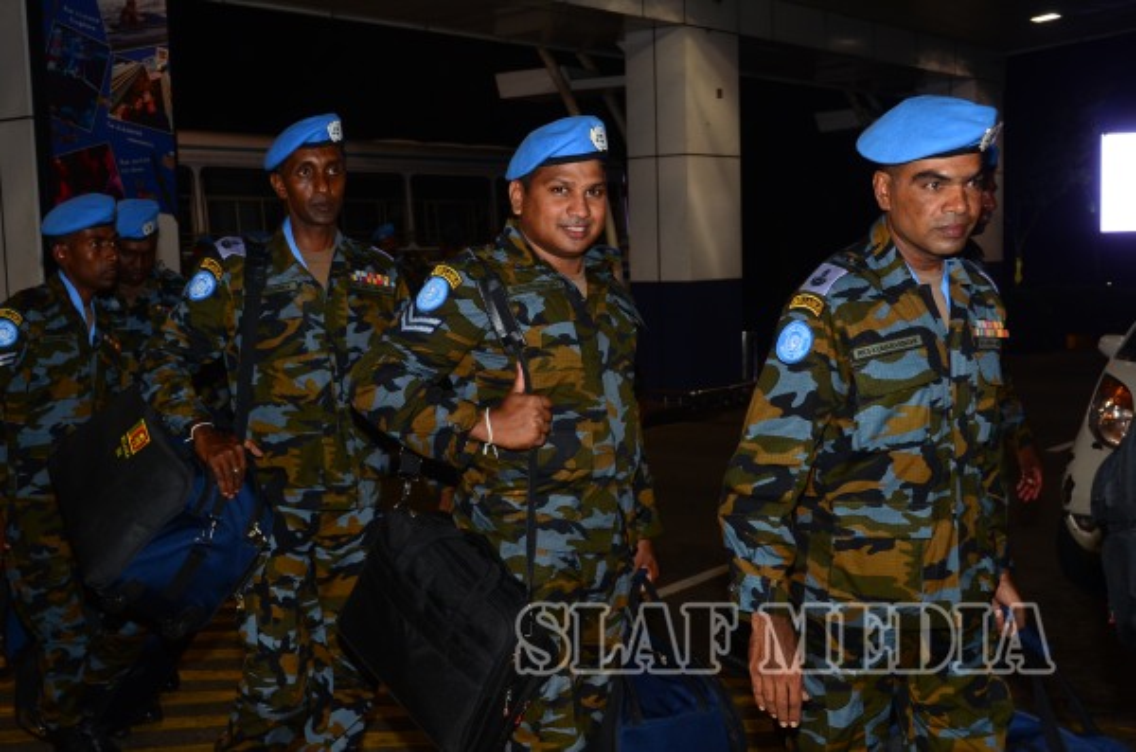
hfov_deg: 42.4
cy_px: 376
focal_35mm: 46
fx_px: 1464
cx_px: 568
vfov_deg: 28.8
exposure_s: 1/100
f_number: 6.3
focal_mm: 31
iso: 800
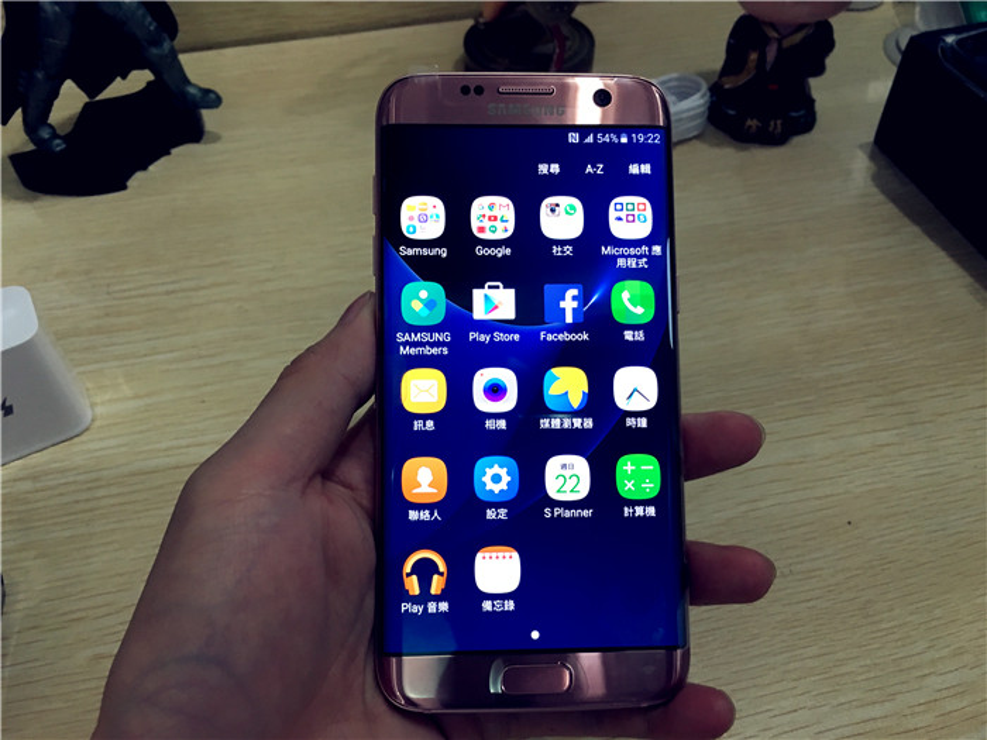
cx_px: 494
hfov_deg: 61.7
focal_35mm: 29
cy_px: 370
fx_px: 827
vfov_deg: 48.2
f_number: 2.2
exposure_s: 1/17
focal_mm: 4.15
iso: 80
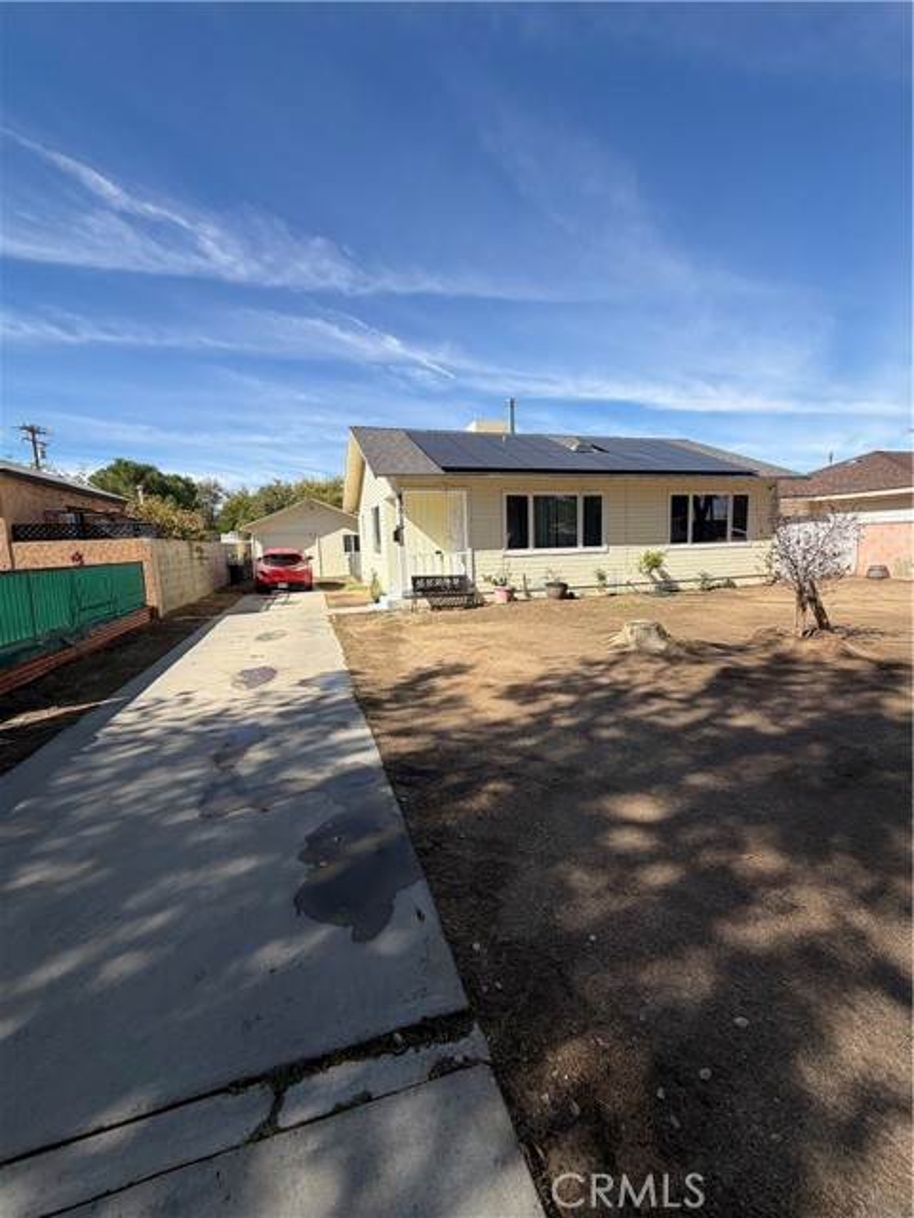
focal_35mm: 14
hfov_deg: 85.7
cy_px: 609
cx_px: 457
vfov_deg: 102.1
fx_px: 493
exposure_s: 1/770
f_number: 2.2
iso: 20
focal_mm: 2.22
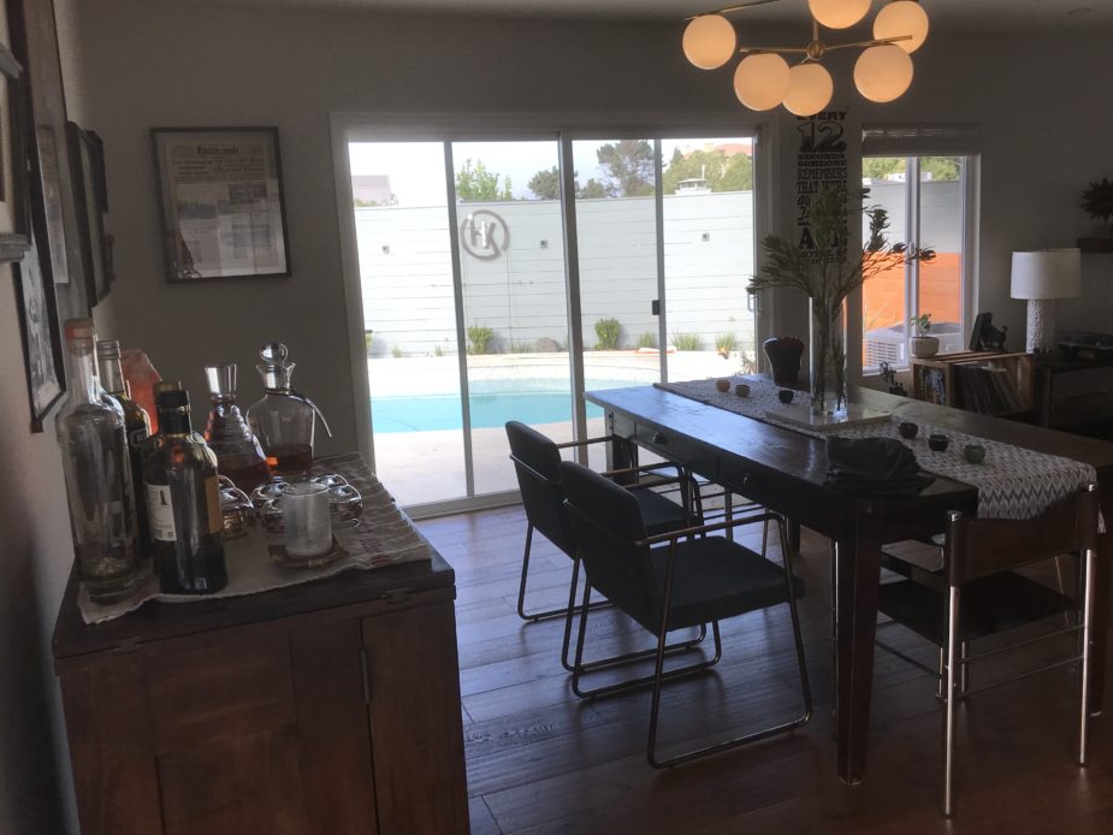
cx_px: 608
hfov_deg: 58.2
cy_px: 385
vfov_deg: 45.4
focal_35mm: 31
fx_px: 997
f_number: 1.8
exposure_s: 1/189
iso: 20
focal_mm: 3.99
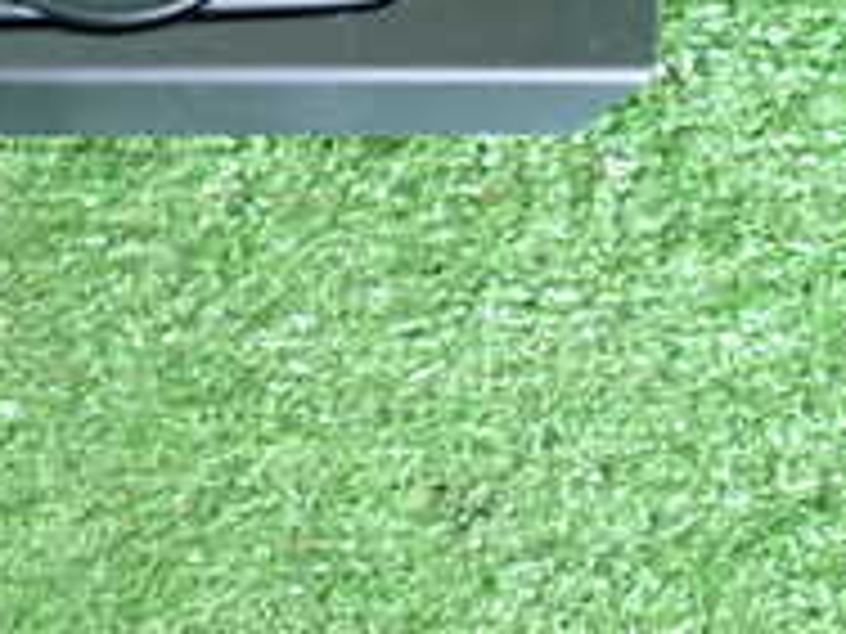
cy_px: -117
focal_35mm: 102
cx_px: -400
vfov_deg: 14.1
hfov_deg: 17.4
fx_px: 2493
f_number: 2.4
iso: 400
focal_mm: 5.79
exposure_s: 1/30
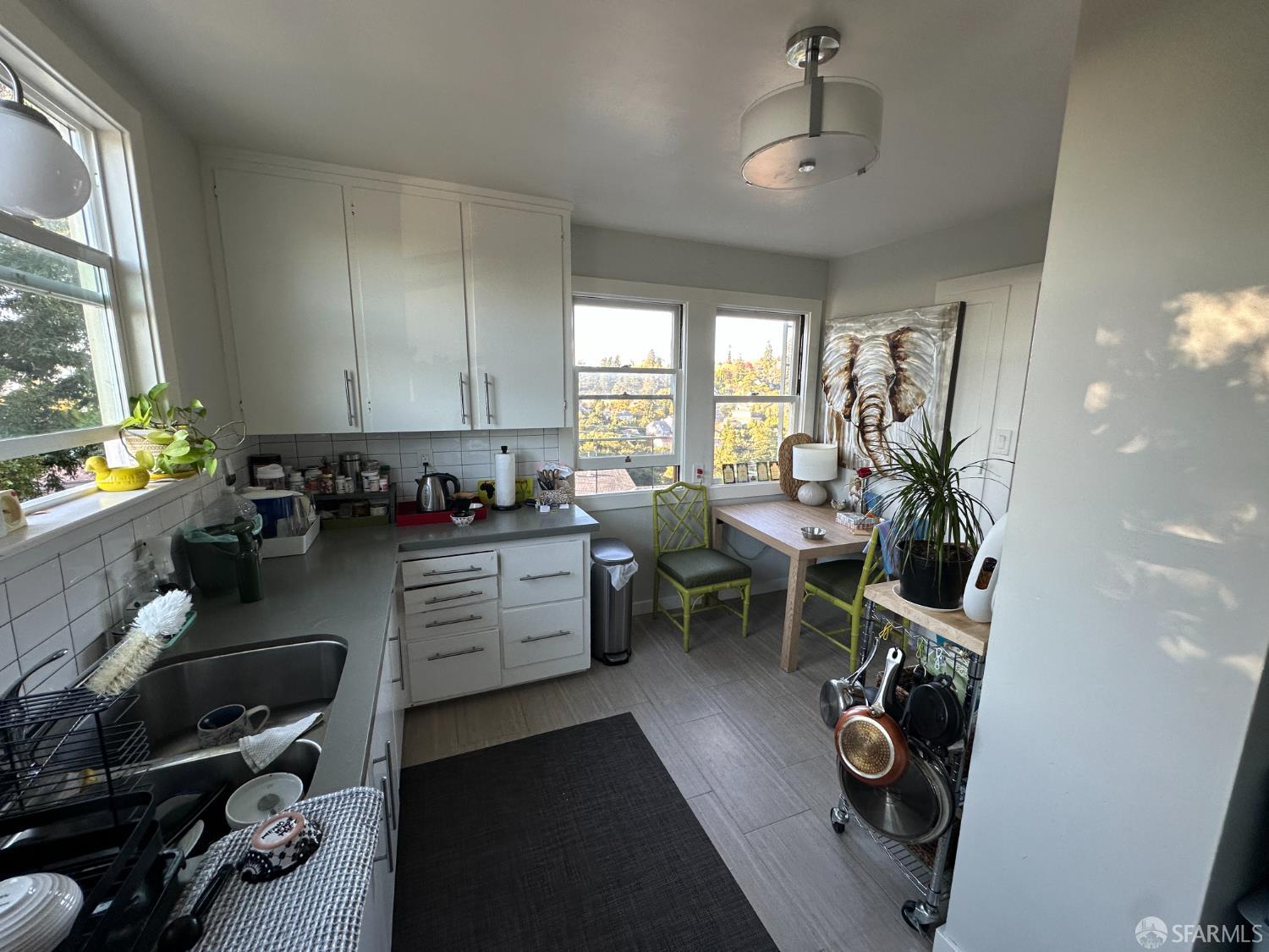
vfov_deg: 85.7
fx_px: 513
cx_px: 634
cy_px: 476
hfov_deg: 102.1
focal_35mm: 14
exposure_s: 1/99
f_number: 2.2
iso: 100
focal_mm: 2.22
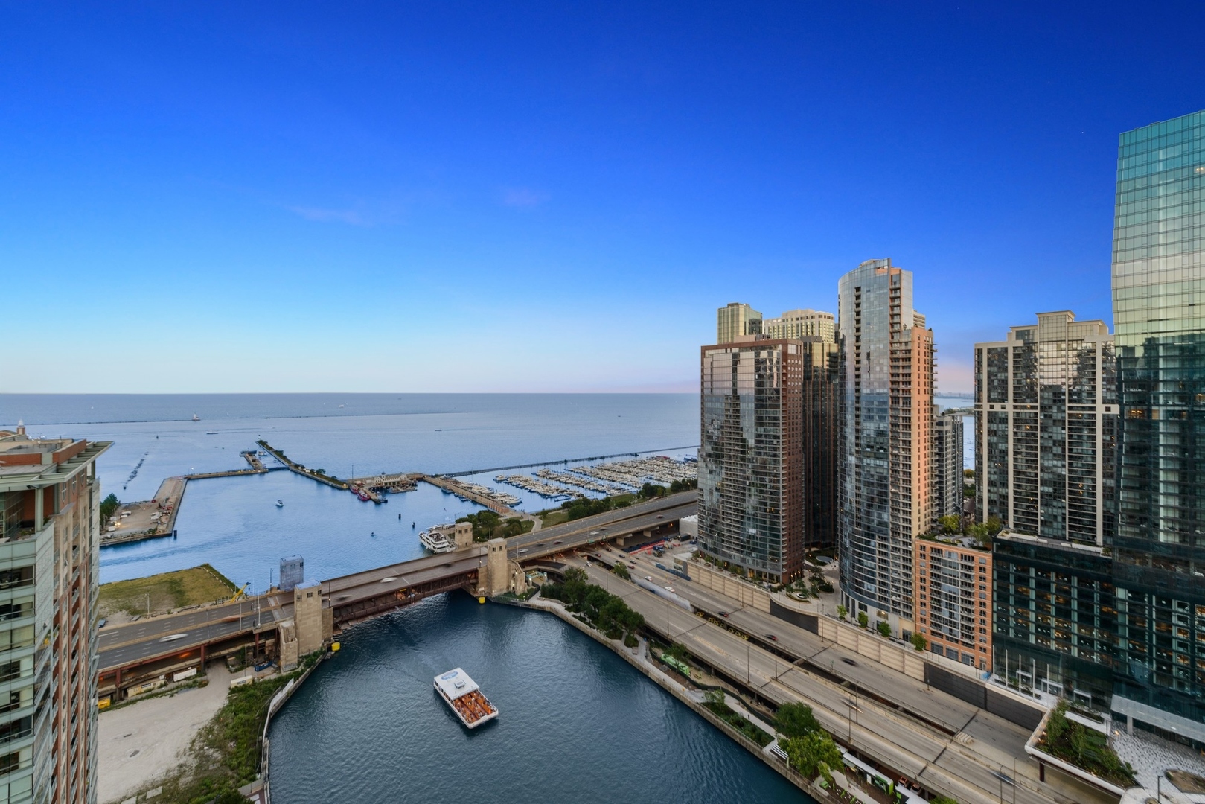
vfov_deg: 81.2
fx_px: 469
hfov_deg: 104.2
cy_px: 402
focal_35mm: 14
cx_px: 602
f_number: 10
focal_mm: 14
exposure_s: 1/6
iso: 100
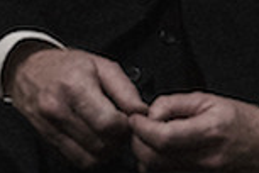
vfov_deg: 5.5
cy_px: -117
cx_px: 504
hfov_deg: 8.0
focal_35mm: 245
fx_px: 1763
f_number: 4
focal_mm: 48
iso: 2500
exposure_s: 1/125
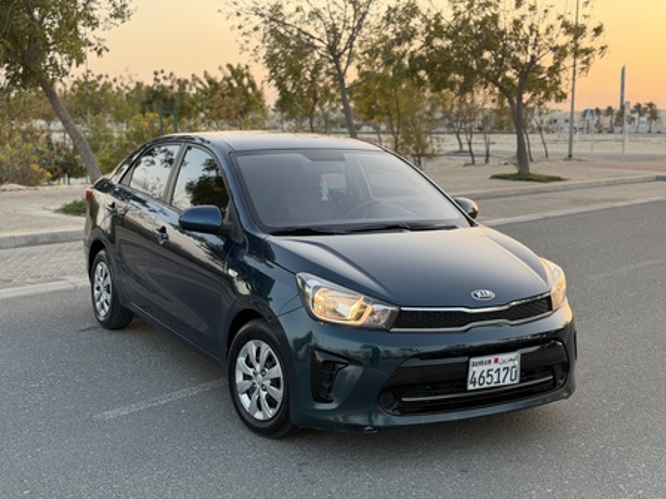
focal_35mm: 49
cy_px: 252
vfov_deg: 29.7
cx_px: 337
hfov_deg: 38.9
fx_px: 943
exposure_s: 1/184
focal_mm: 6.76
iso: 80
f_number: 1.78
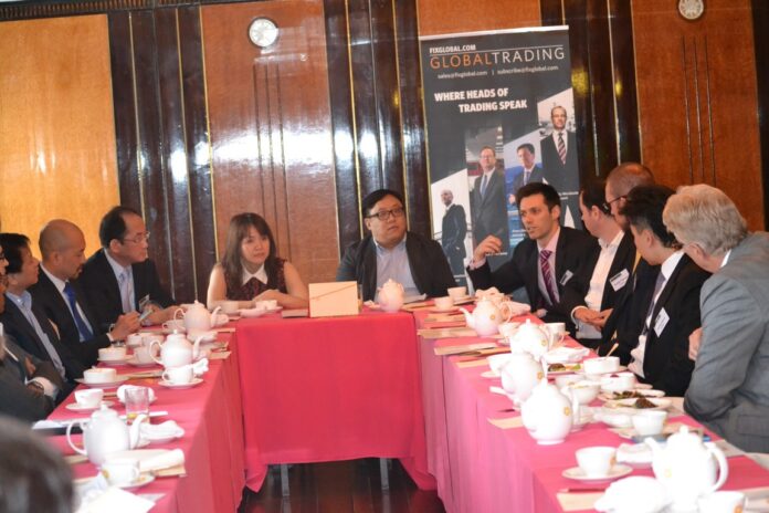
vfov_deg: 16.6
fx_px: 1762
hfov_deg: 24.6
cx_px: 384
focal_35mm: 82
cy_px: 256
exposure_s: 1/60
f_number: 4
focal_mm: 55
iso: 3200
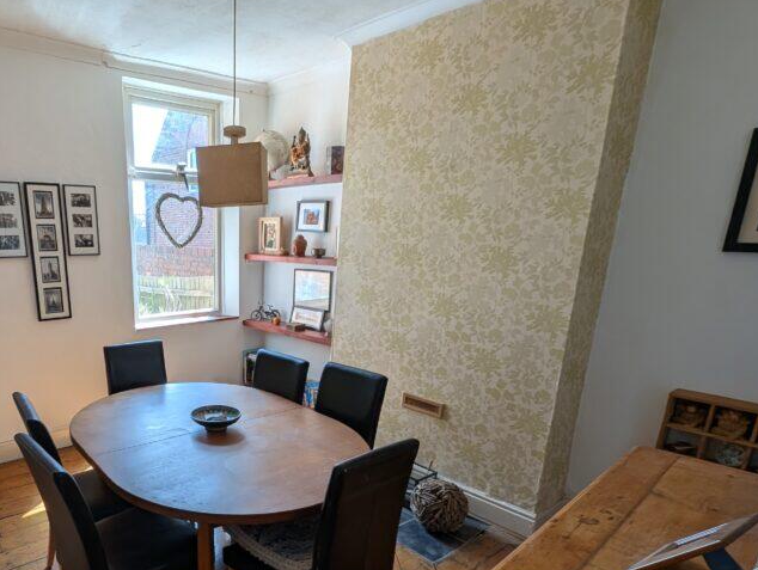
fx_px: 460
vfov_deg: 62.2
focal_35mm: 21
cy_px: 372
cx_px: 227
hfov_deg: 75.3
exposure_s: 1/119
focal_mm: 1.95
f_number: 2.2
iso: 44
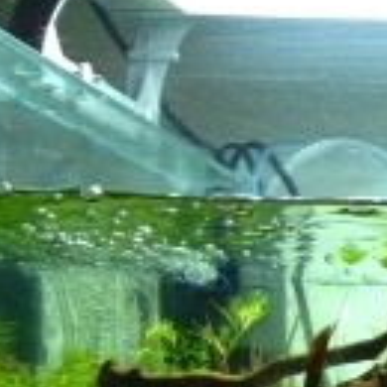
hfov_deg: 10.8
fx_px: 1821
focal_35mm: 144
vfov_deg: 11.7
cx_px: 825
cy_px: 530
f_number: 2.4
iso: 125
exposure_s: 1/60
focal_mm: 4.13
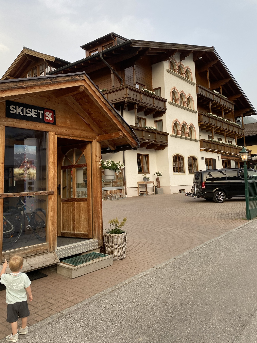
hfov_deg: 46.8
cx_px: 121
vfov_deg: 59.7
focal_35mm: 30
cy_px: 146
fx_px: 297
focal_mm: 4.25
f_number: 1.8
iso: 32
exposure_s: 1/269
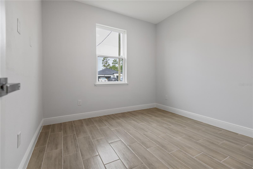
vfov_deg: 73.7
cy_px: 84
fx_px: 112
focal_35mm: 16
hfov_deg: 96.7
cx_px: 126
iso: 400
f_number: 4
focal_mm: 16
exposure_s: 1/60
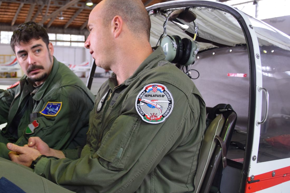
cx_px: 85
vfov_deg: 34.2
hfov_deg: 48.3
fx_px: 314
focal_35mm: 39
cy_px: 91
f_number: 4
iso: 500
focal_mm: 18
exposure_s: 1/60
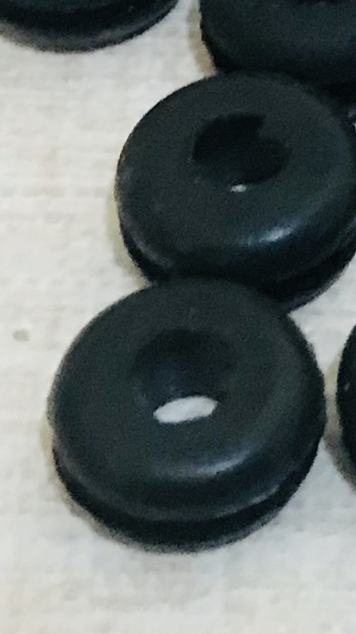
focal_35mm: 147
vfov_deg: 14.4
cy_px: 37
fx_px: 2466
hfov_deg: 8.0
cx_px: 636
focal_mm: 3.99
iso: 100
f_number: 1.8
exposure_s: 1/14
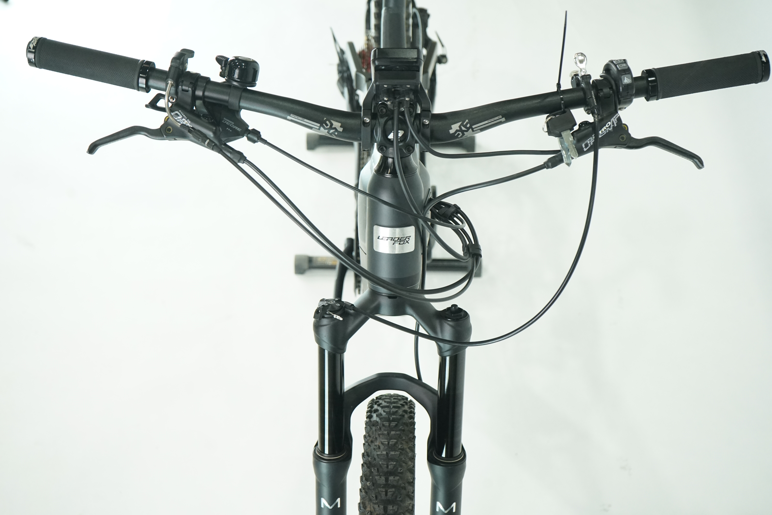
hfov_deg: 38.2
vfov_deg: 26.0
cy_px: 258
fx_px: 1115
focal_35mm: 52
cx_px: 386
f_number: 6.3
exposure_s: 1/200
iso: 2500
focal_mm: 52
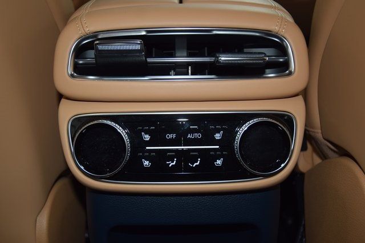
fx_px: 411
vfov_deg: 33.0
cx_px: 182
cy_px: 122
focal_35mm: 40
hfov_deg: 47.9
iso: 360
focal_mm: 27
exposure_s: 1/25
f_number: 3.8
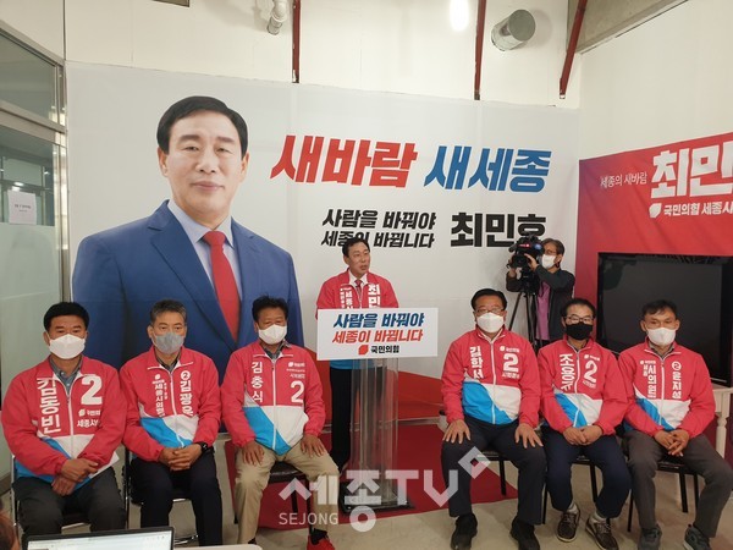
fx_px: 551
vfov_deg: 53.1
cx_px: 366
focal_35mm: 26
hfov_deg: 67.3
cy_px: 275
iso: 160
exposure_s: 1/60
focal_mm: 4.3
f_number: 2.4
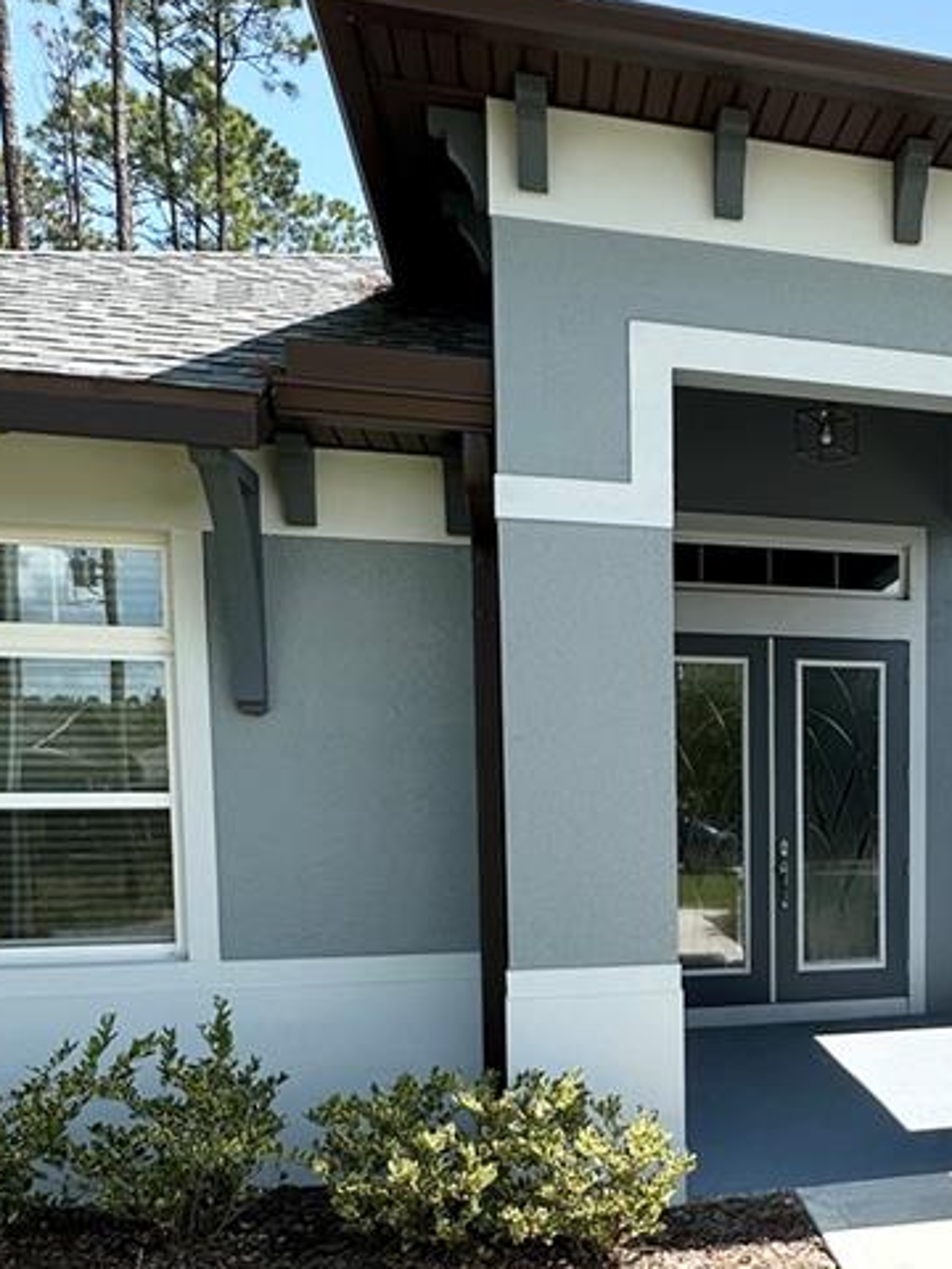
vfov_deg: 51.4
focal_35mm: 35
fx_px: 1283
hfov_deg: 36.7
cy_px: 875
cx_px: 941
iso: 50
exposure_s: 1/1135
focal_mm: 2.22
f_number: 2.2
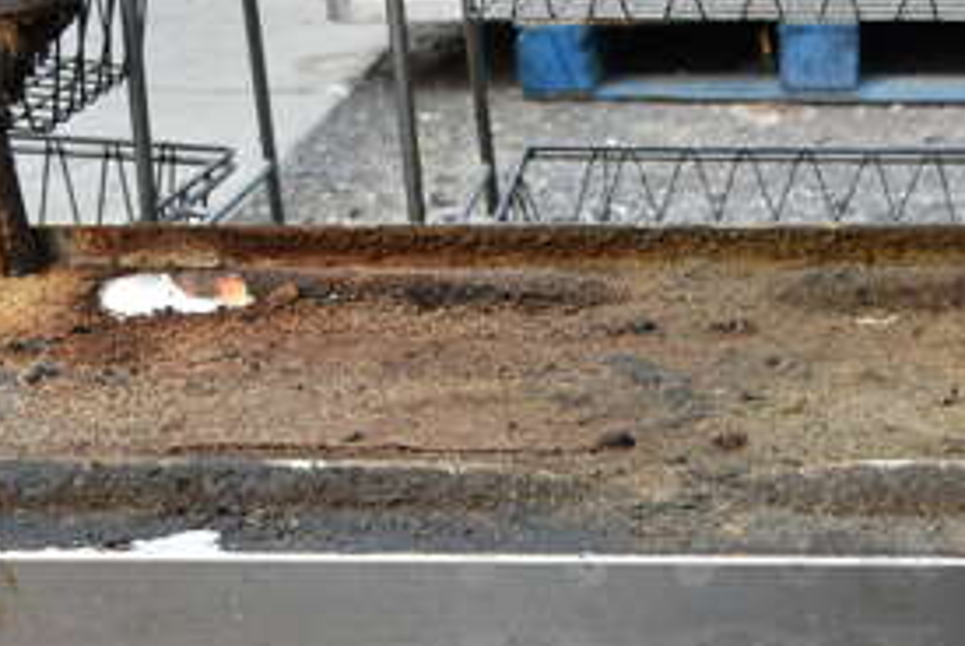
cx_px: 695
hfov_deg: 32.9
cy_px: 713
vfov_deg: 21.5
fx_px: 1610
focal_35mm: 60
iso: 100
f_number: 5
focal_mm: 18
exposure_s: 1/100
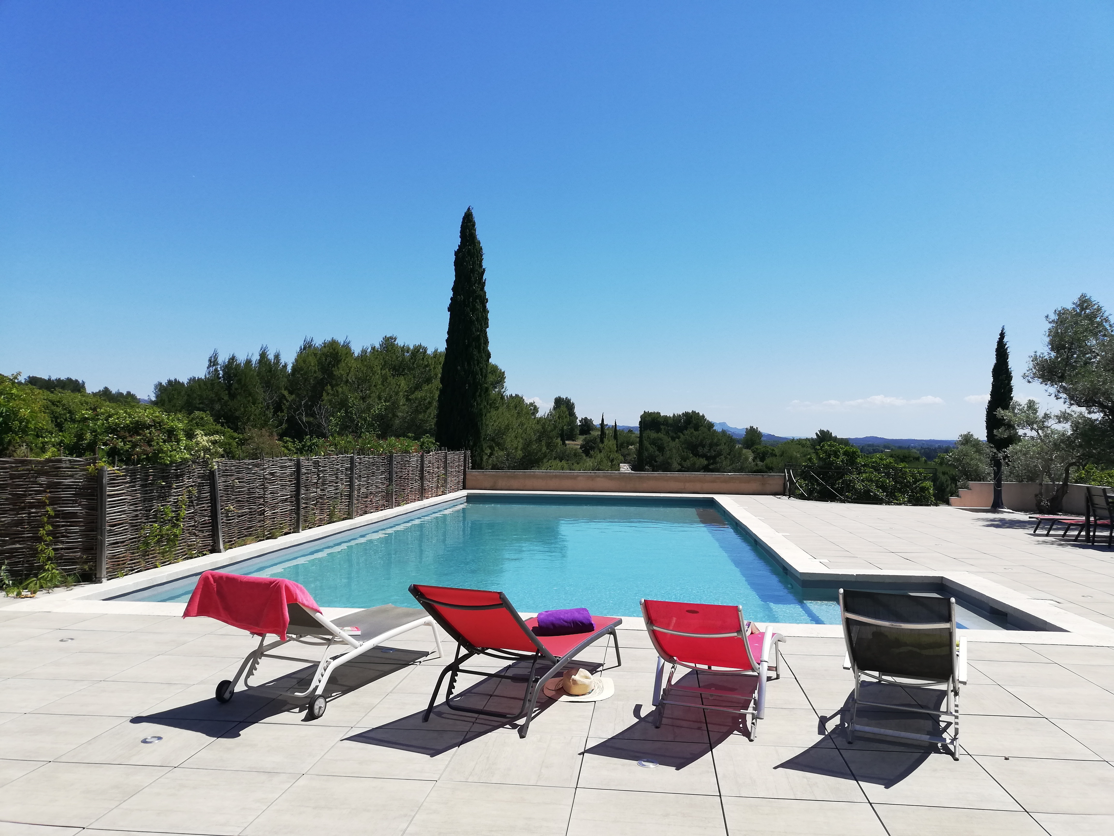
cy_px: 418
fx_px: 837
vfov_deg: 53.1
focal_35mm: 26
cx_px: 557
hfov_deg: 67.3
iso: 50
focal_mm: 3.81
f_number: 2.2
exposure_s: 1/1107
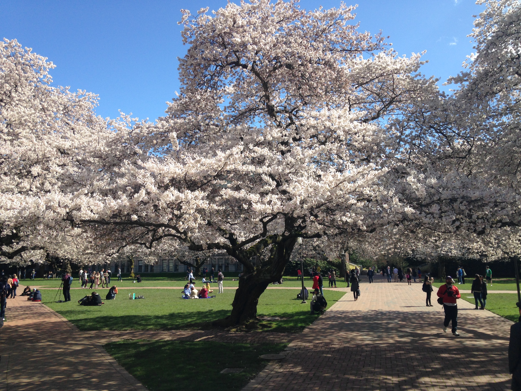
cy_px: 196
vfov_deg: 42.9
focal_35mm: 33
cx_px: 260
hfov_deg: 55.4
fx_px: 497
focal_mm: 4.12
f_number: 2.4
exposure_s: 1/1232
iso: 50
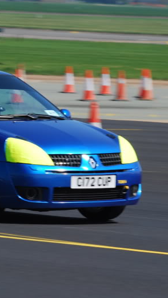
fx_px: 3292
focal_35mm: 416
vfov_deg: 5.2
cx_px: -59
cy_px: 129
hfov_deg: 2.9
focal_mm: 135
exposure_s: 1/200
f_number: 10
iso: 200
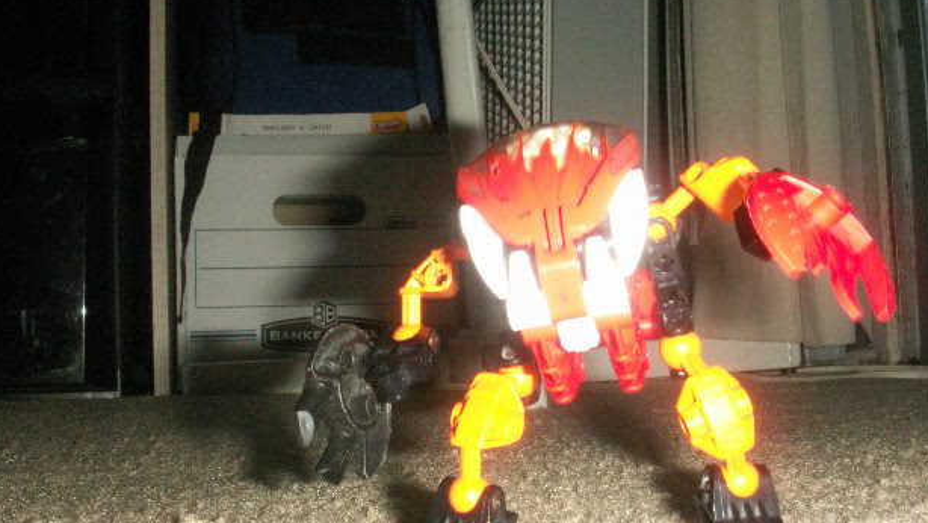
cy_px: 257
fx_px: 1034
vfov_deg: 28.4
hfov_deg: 48.3
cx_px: 450
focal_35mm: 42
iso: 160
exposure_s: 1/40
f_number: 7.1
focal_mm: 7.7
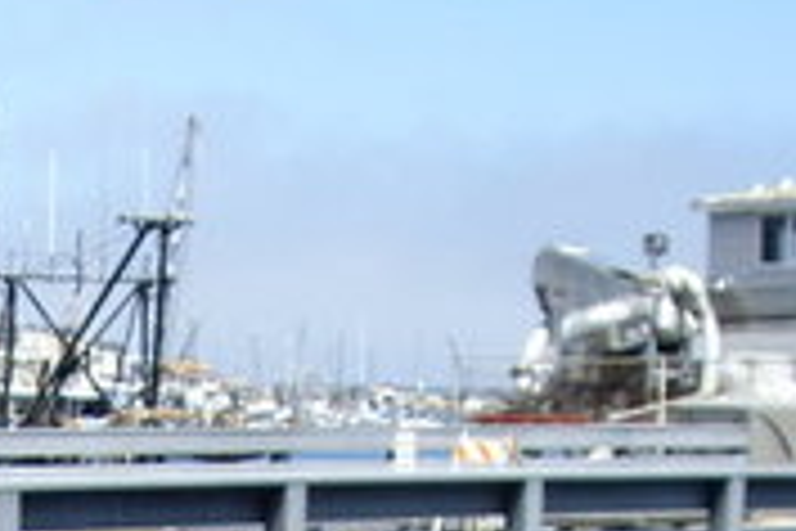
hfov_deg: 13.7
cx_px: -274
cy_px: 1048
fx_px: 3162
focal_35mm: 143
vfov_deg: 9.0
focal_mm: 6.2
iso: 50
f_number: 4.3
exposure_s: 1/250
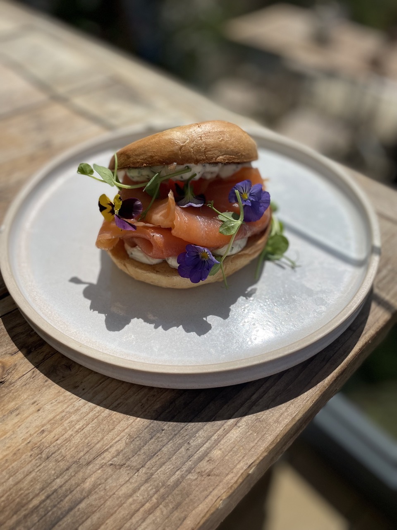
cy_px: 265
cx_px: 198
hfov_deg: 53.1
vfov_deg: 67.3
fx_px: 398
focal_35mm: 26
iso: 50
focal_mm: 4.2
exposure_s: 1/14925
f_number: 1.6
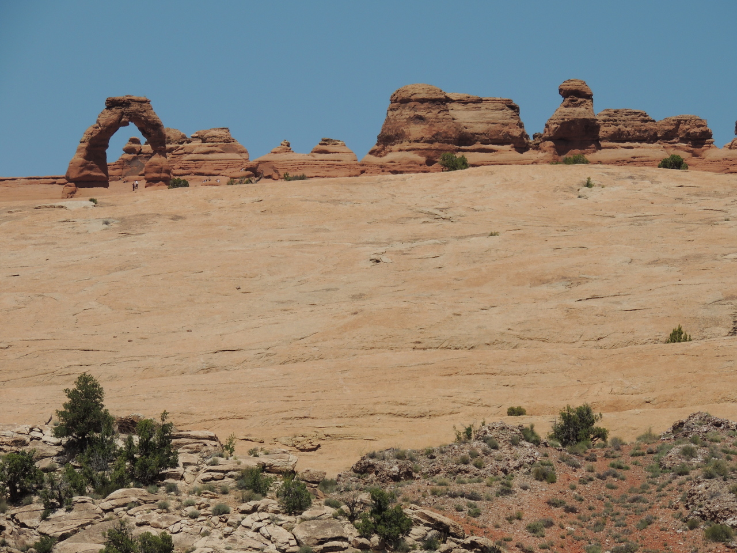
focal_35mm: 250
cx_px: 368
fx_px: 5323
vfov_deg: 5.9
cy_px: 276
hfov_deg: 7.9
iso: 100
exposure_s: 1/1250
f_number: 4.7
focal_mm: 44.5
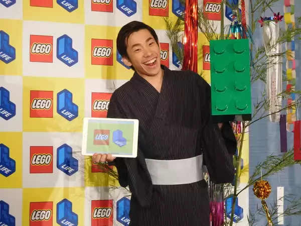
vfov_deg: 10.6
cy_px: 113
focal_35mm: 140
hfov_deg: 14.1
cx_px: 150
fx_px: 1217
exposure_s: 1/30
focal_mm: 25
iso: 220
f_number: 5.1
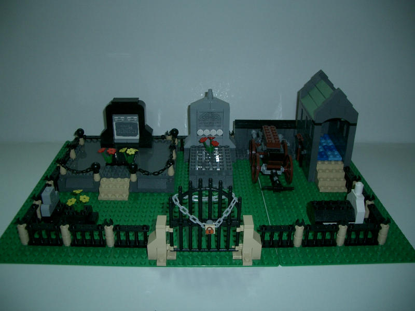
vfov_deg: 40.7
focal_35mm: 35
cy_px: 156
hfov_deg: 52.6
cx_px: 208
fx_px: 420
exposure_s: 1/40
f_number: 2.6
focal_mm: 5.8
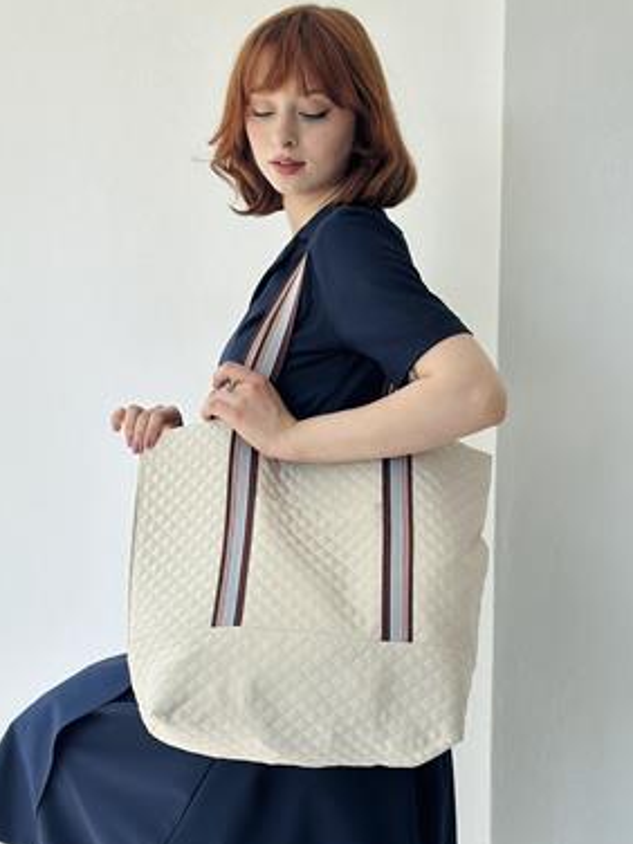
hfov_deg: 21.6
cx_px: 334
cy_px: 470
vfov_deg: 28.5
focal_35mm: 68
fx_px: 1658
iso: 80
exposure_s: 1/651
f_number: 1.78
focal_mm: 6.86
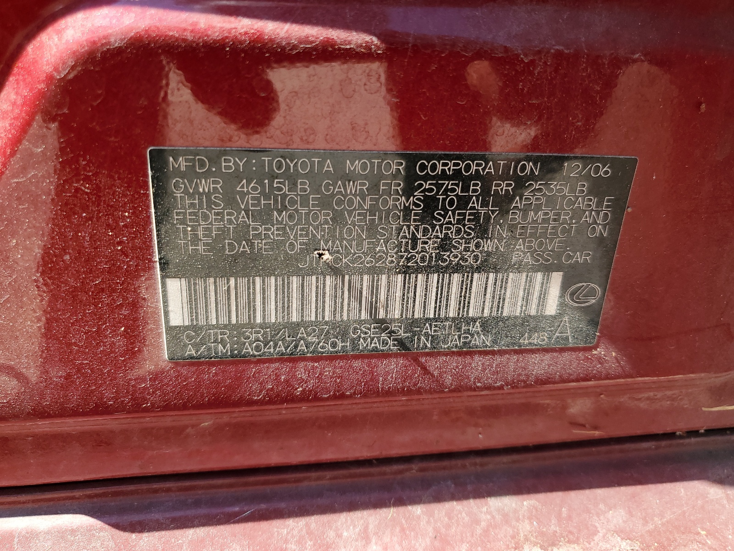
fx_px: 551
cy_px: 276
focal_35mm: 26
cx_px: 367
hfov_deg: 67.3
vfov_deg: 53.1
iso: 50
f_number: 1.5
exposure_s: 1/500
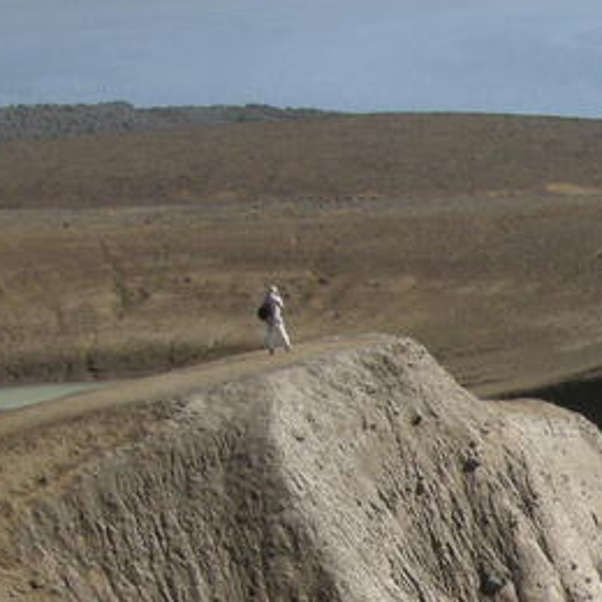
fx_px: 2400
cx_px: 1079
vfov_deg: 13.7
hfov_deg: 13.0
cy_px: 808
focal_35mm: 122
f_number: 6.1
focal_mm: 7.5
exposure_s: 1/248
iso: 100
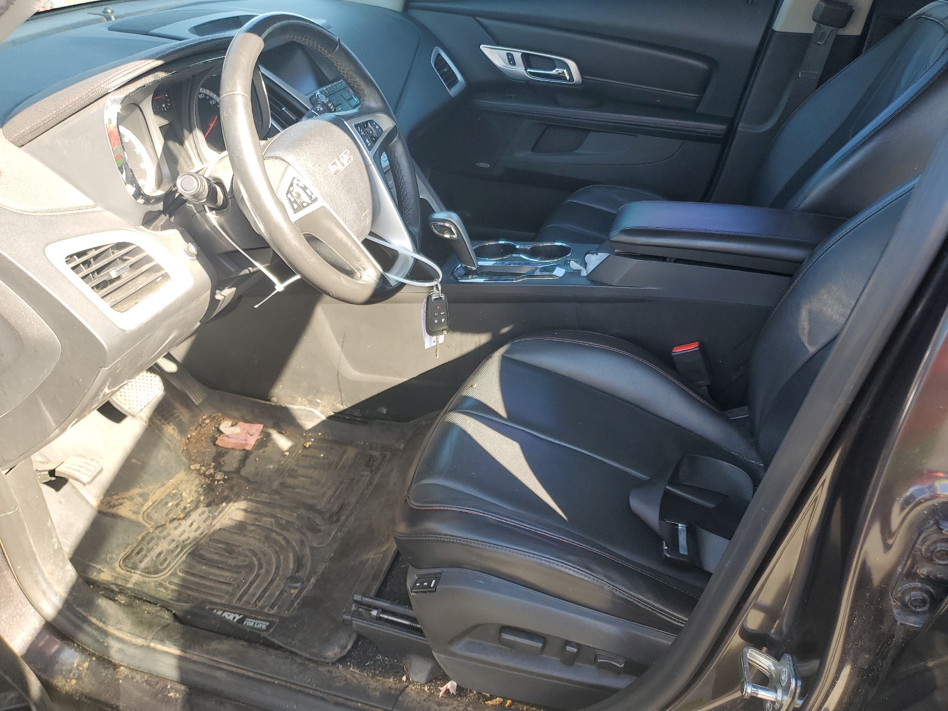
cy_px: 356
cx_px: 474
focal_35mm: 26
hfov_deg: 67.3
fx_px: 712
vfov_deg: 53.1
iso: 50
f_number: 1.5
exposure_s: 1/189
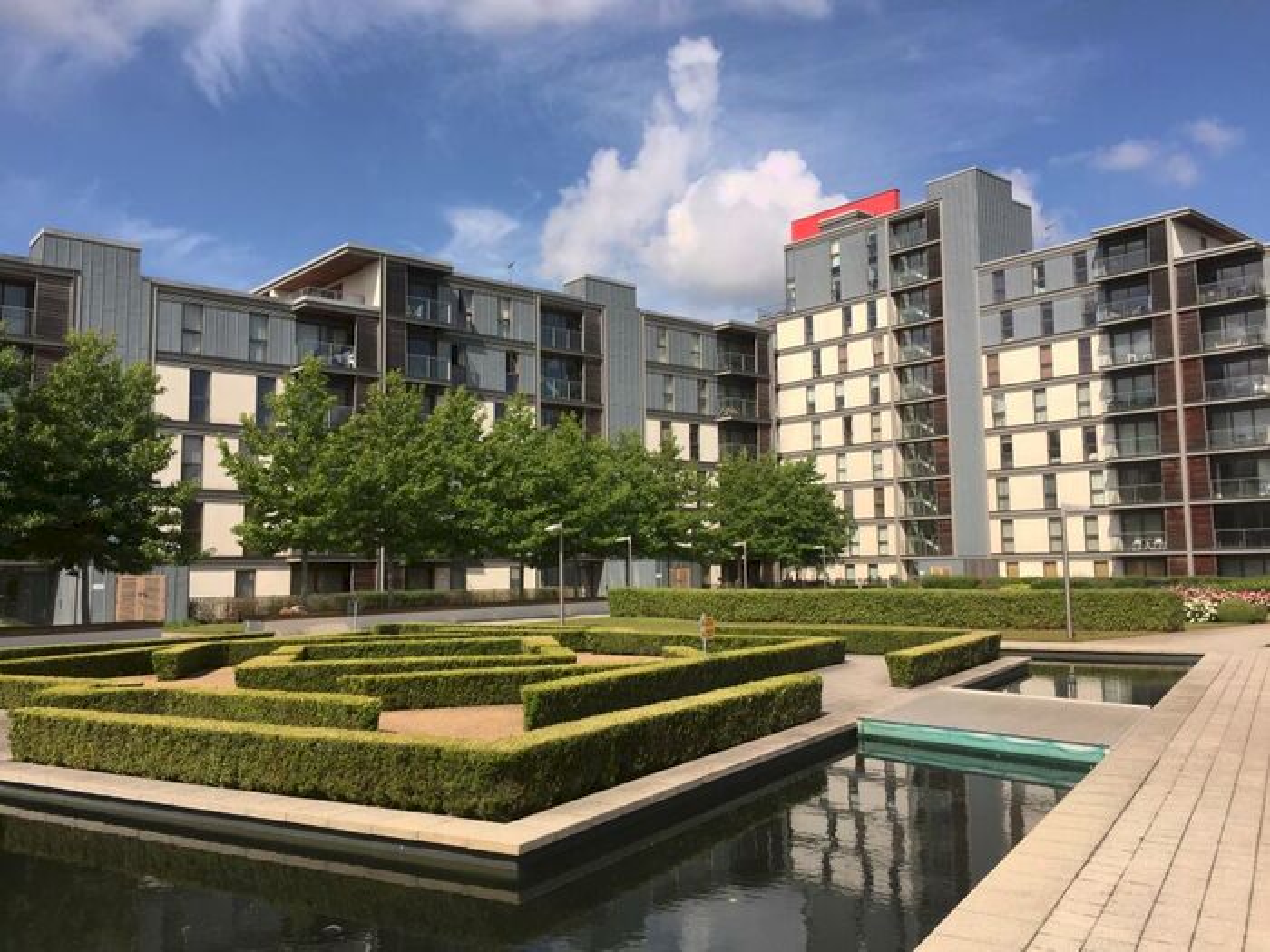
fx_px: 1064
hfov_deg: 61.7
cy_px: 476
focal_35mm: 29
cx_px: 635
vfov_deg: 48.2
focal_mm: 4.15
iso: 32
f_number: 2.2
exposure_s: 1/2475
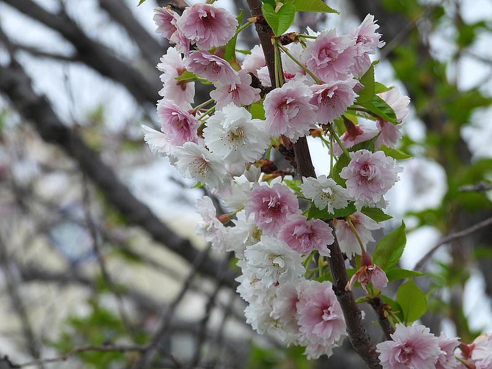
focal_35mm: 240
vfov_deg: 6.2
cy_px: 184
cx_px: 246
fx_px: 3411
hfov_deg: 8.2
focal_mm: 42.8
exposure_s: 1/640
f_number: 4.5
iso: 100
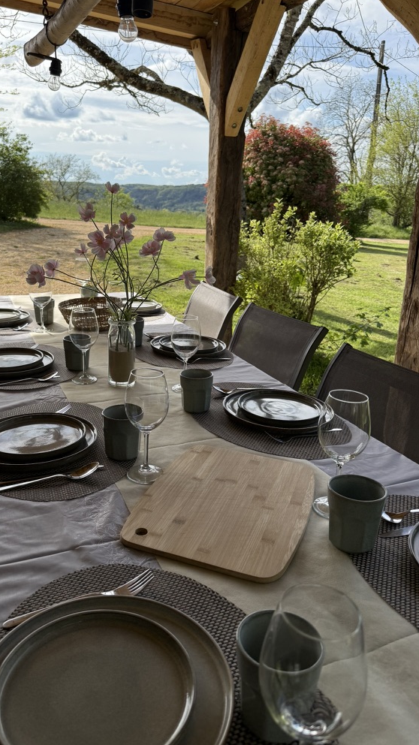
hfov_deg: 42.8
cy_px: 368
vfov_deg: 69.9
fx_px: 533
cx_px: 175
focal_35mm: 27
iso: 100
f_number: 1.78
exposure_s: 1/4167
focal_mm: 6.76
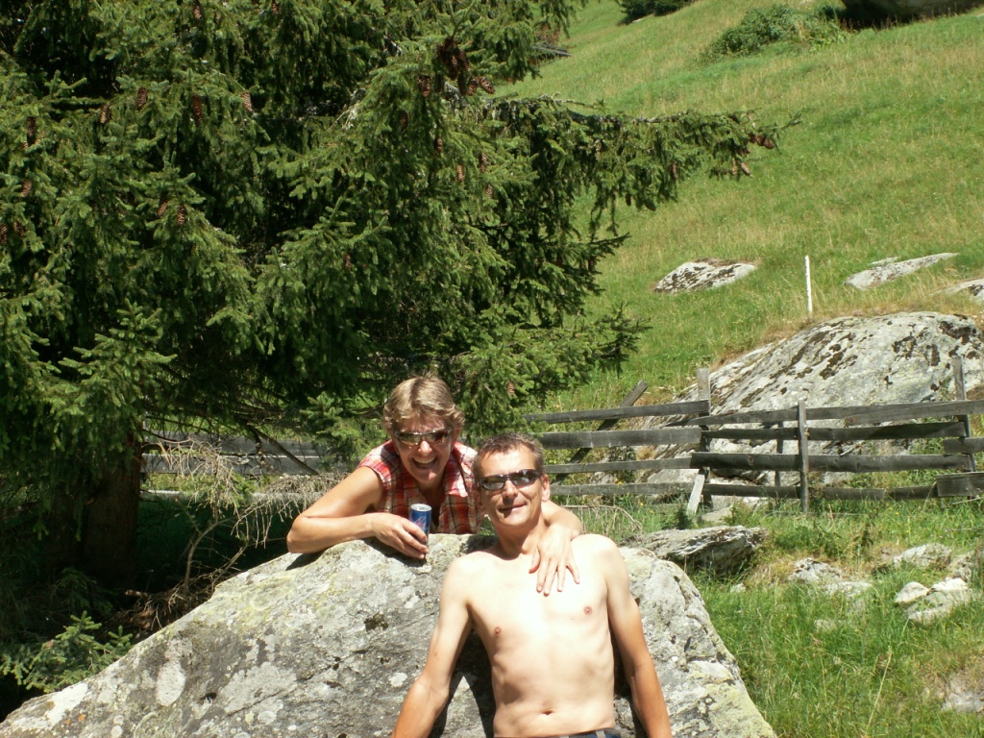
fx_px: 2871
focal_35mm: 101
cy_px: 369
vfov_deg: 14.6
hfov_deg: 19.4
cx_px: 492
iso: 50
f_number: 6.3
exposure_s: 1/125
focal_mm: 16.5
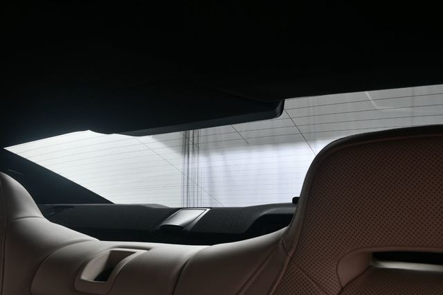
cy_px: 148
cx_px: 222
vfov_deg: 43.6
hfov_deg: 62.0
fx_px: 369
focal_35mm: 30
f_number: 10
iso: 100
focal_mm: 20
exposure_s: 1/160
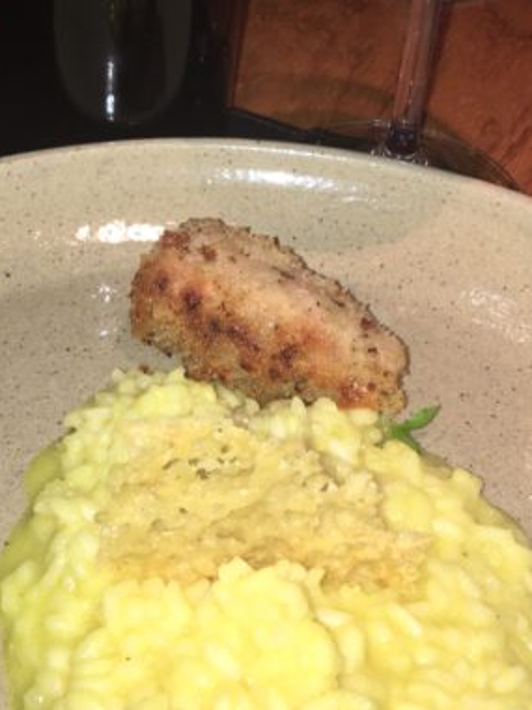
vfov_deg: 31.1
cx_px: 271
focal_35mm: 61
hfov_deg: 24.0
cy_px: 179
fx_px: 1250
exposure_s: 1/42
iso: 25
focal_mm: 4.15
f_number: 2.2
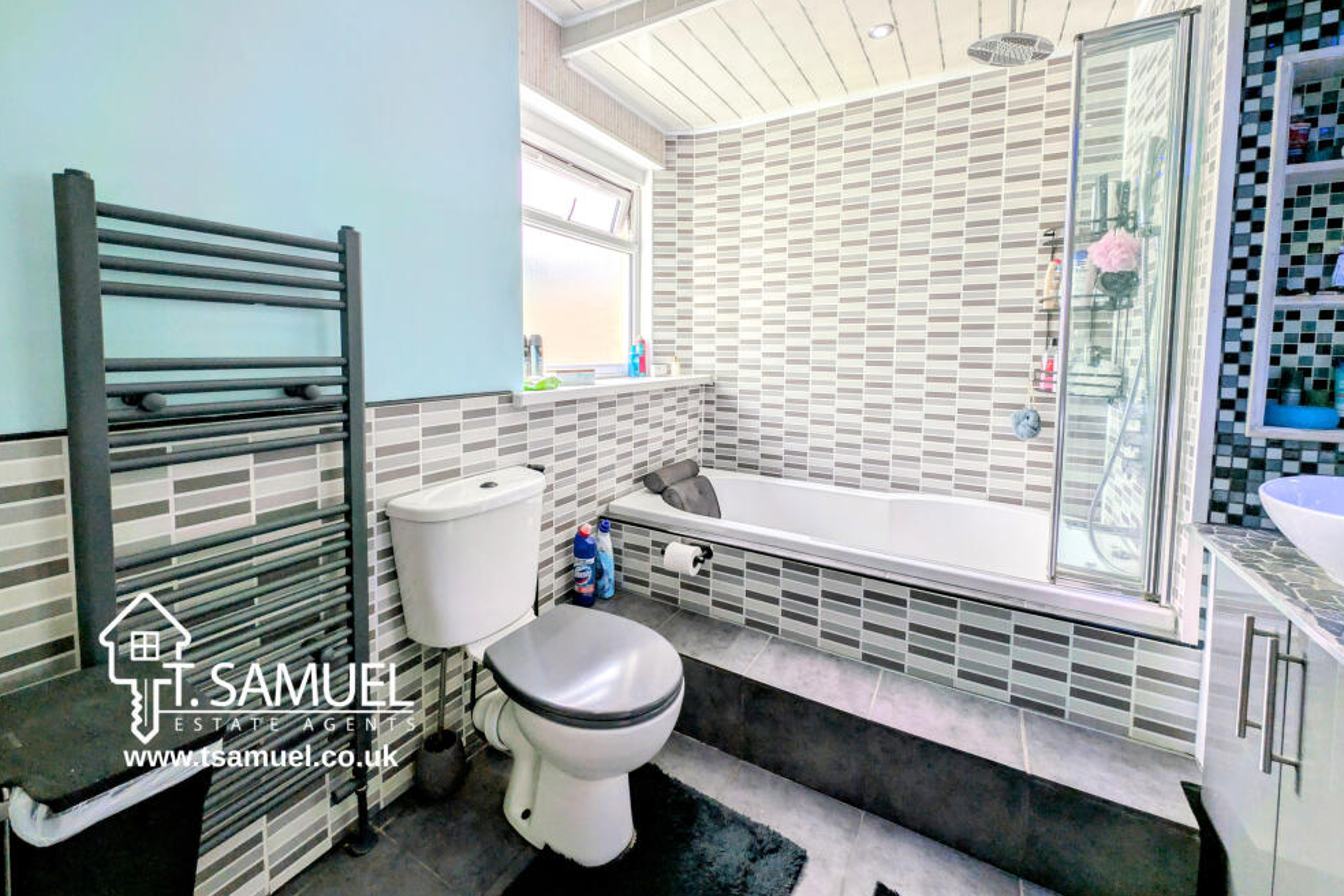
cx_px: 673
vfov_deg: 84.8
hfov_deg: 108.3
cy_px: 380
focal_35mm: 13
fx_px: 485
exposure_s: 1/149
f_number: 1.95
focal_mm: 2.23
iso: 37
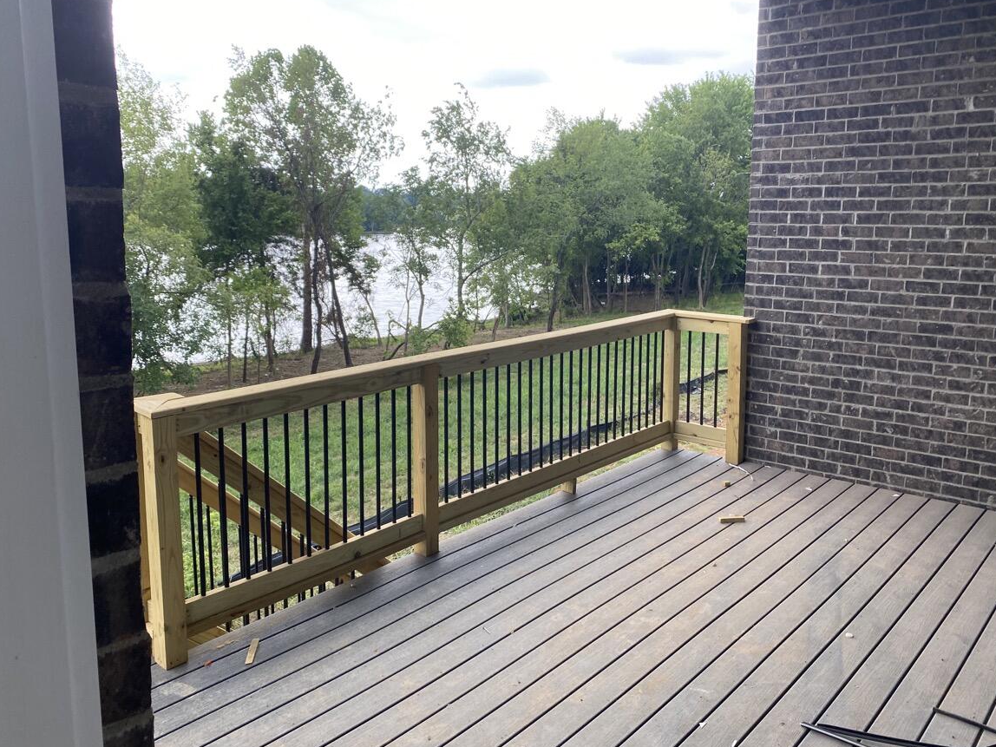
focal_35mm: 29
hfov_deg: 61.6
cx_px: 481
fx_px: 834
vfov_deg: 48.2
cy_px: 349
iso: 32
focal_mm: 4.25
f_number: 1.8
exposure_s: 1/251
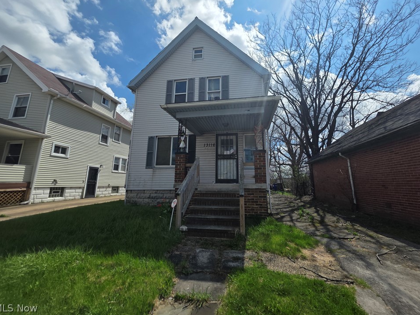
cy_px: 146
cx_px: 218
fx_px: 170
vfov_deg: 85.5
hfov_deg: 102.0
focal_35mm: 14
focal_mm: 2.2
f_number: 1.9
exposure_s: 1/3647
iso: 40
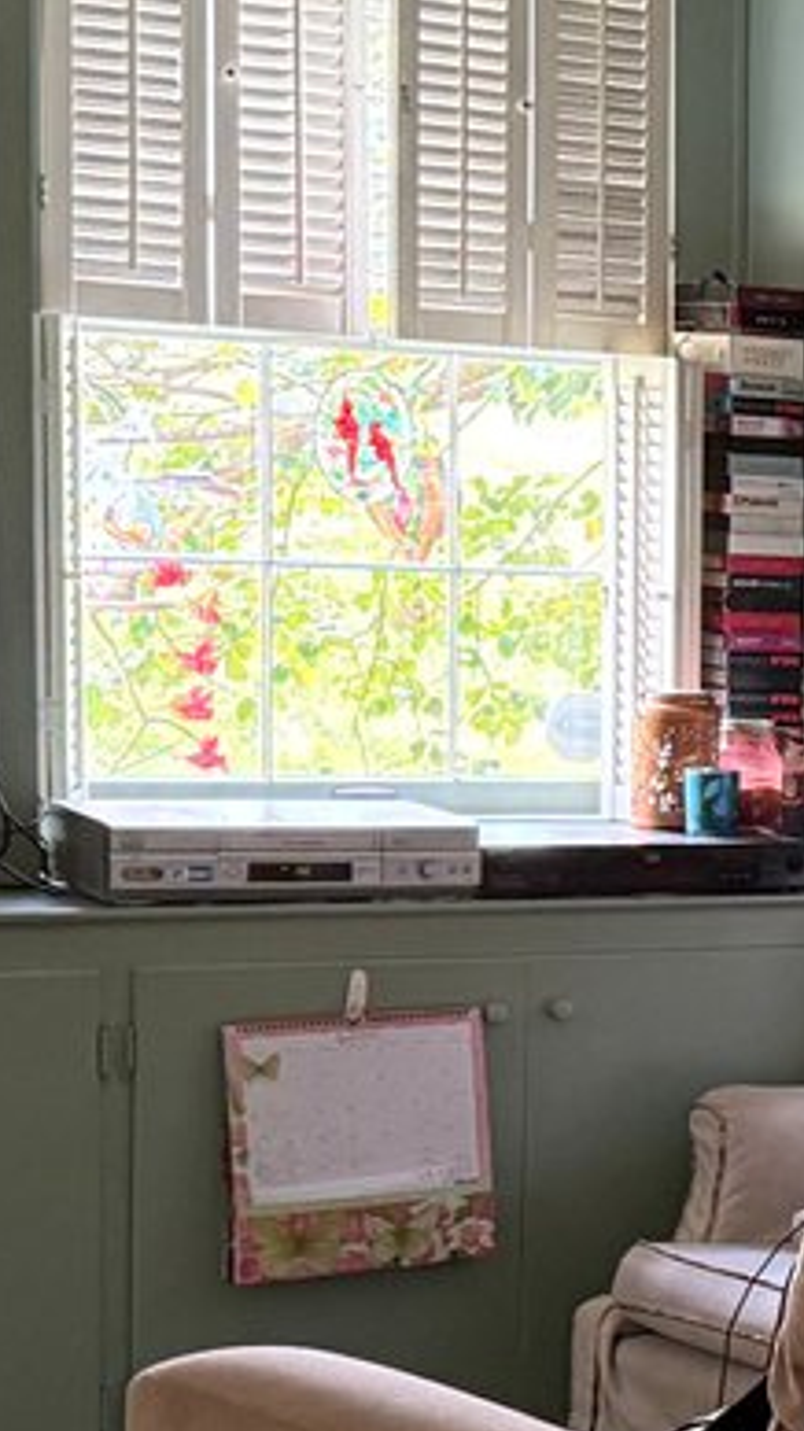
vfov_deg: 20.8
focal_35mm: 102
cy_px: 1020
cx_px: 1591
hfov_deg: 10.9
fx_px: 3869
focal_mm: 6.76
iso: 640
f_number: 1.78
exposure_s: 1/60
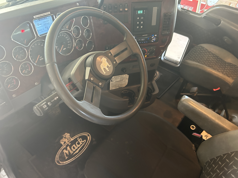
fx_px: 179
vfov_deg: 53.1
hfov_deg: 67.3
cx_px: 119
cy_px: 89
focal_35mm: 26
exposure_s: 1/55
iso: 500
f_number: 1.5
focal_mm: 5.7
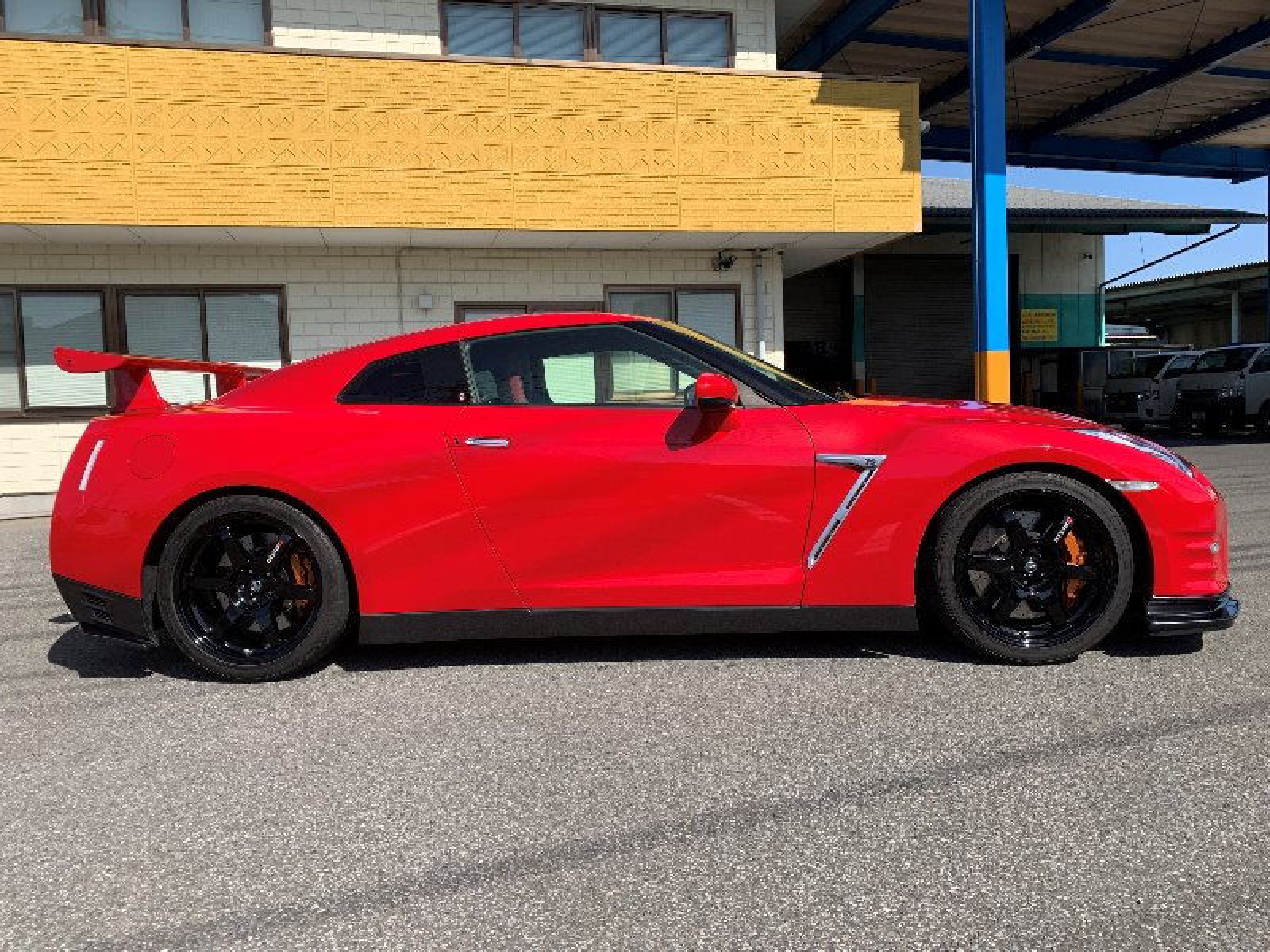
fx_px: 954
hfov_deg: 67.3
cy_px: 476
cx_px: 635
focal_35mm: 26
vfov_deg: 53.1
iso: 25
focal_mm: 4.25
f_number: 1.8
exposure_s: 1/1634
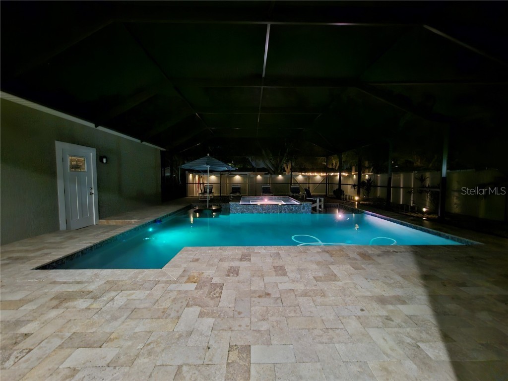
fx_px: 191
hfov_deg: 106.2
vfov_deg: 89.9
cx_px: 254
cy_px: 190
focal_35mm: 13
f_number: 2.2
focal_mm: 2.2
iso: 1250
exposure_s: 1/8
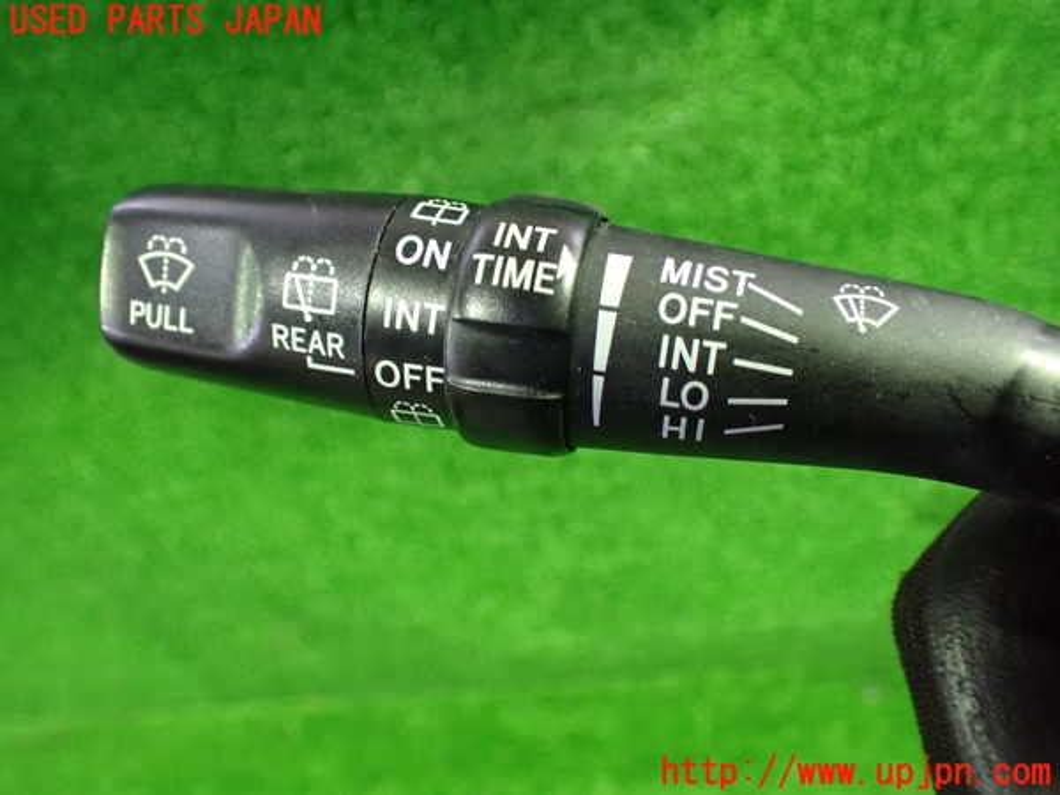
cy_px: 398
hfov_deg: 60.0
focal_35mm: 30
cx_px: 530
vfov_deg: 46.8
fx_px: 919
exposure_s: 1/30
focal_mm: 5.4
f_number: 2.3
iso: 1250
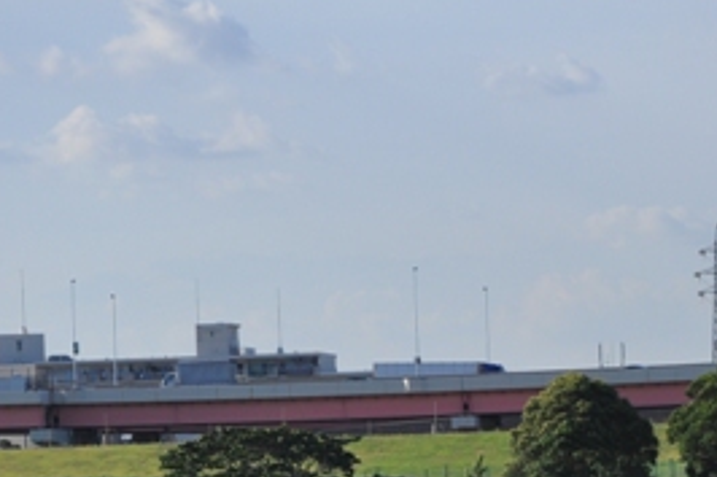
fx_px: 5175
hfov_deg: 7.9
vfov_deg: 5.3
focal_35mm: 260
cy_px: 565
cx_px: 706
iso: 400
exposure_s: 1/1600
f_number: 6.3
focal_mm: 72
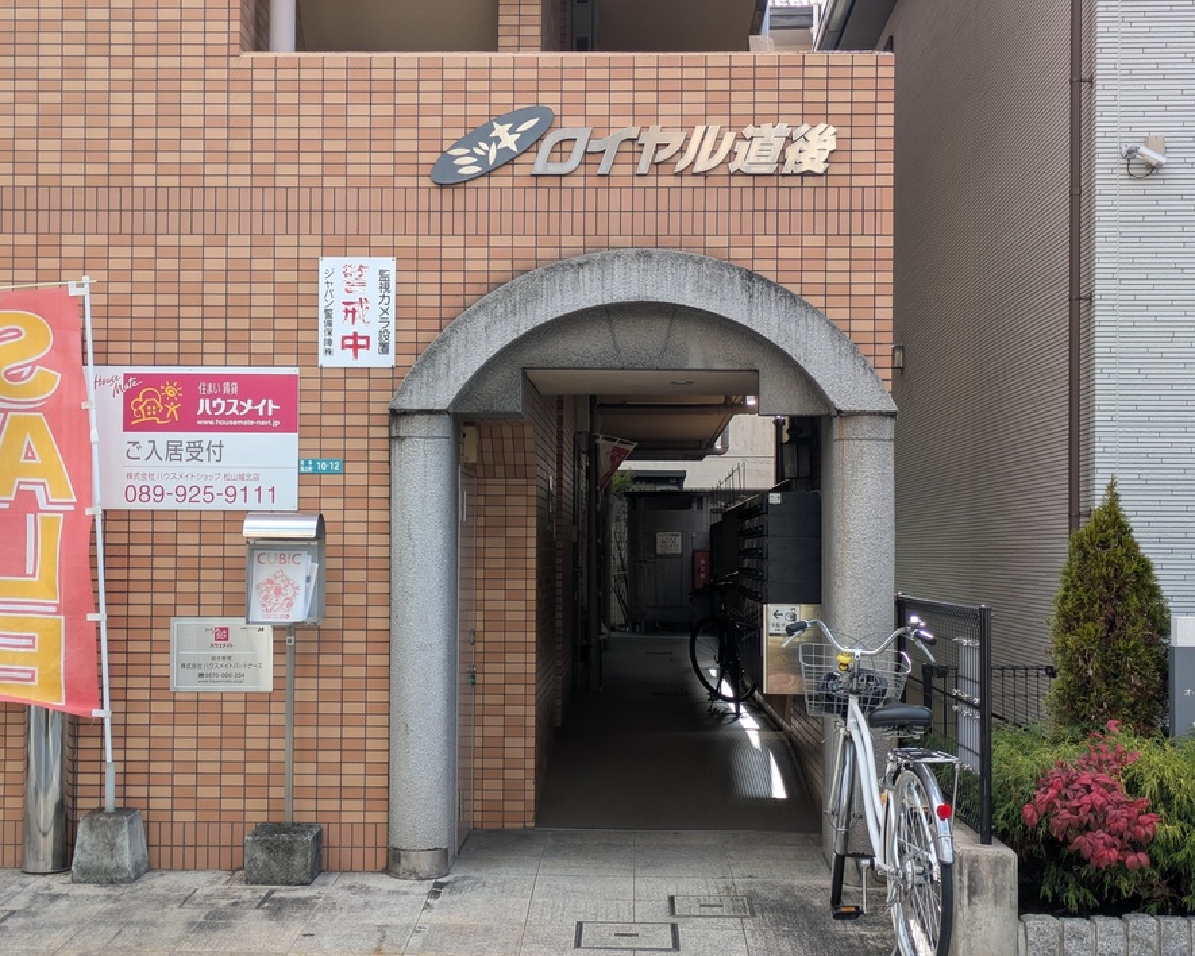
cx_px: 582
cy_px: 483
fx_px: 1910
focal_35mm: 54
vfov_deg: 28.1
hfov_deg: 34.7
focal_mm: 5.43
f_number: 1.89
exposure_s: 1/421
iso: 39
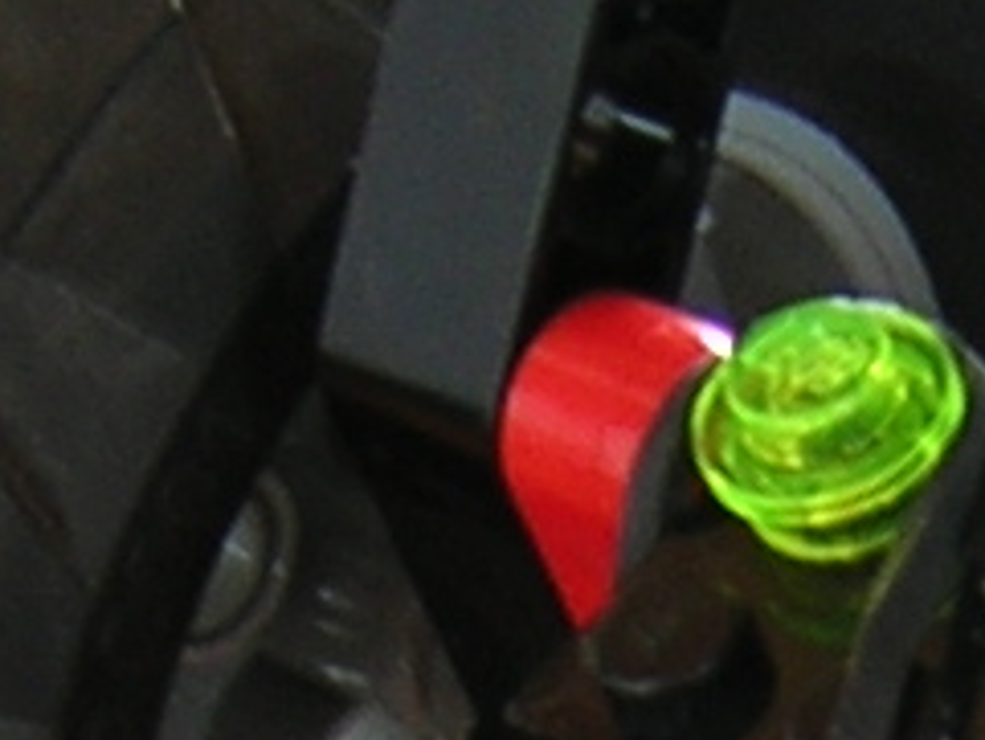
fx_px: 6804
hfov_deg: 8.2
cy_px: 1370
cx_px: 1042
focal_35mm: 239
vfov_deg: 6.1
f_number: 2.6
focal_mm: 4.7
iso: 100
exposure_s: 1/5.1
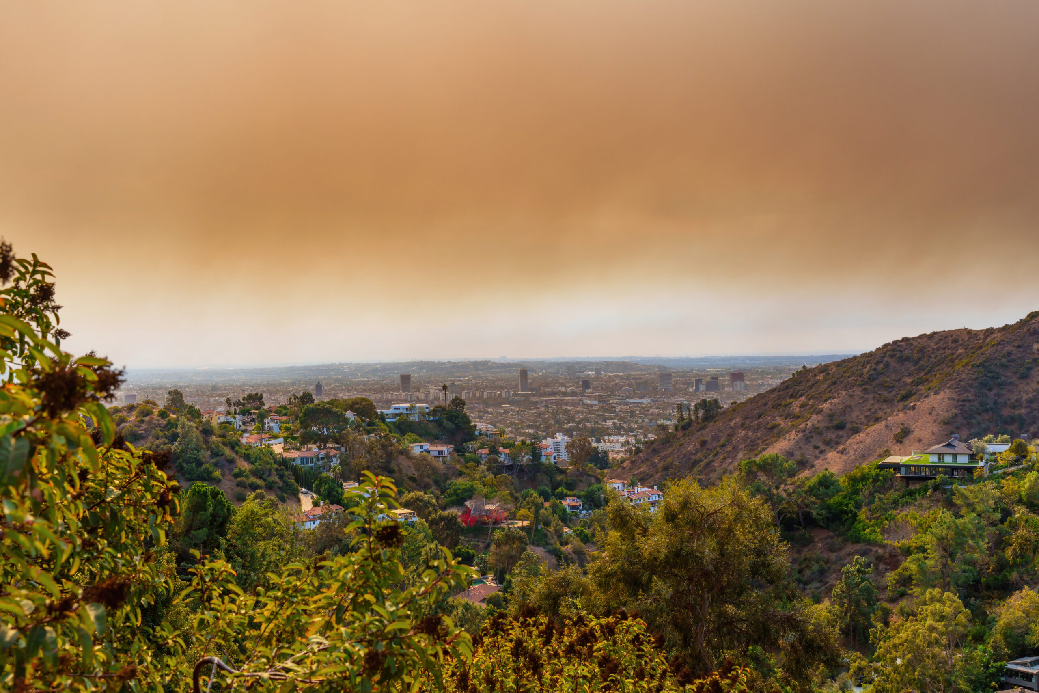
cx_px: 520
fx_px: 1183
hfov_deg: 47.4
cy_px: 346
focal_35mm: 41
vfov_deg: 32.6
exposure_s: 1/640
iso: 200
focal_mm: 41
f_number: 9
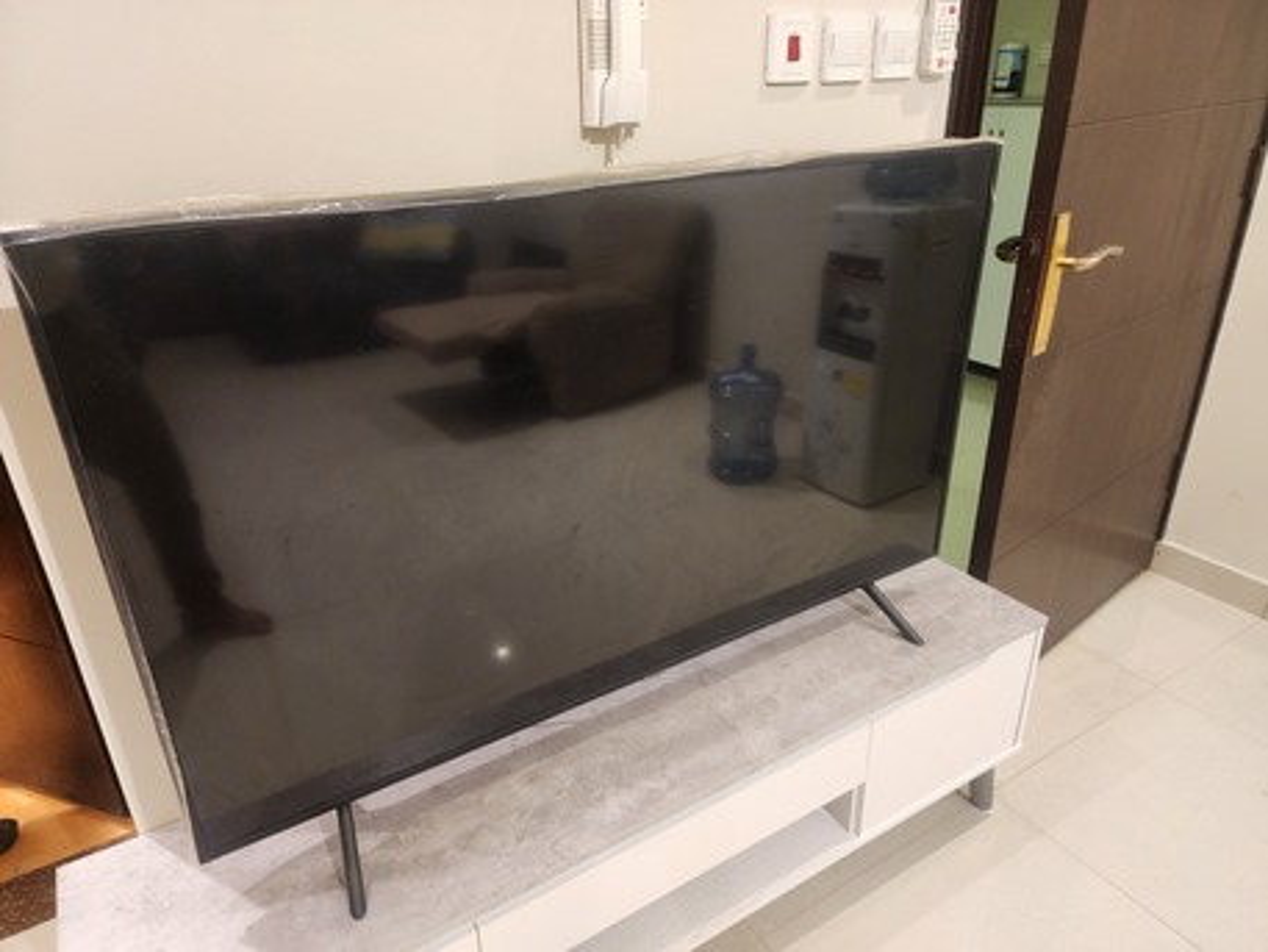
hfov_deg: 73.9
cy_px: 476
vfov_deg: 58.9
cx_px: 634
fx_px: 843
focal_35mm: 23
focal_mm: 6.4
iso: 500
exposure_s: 1/50
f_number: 1.8
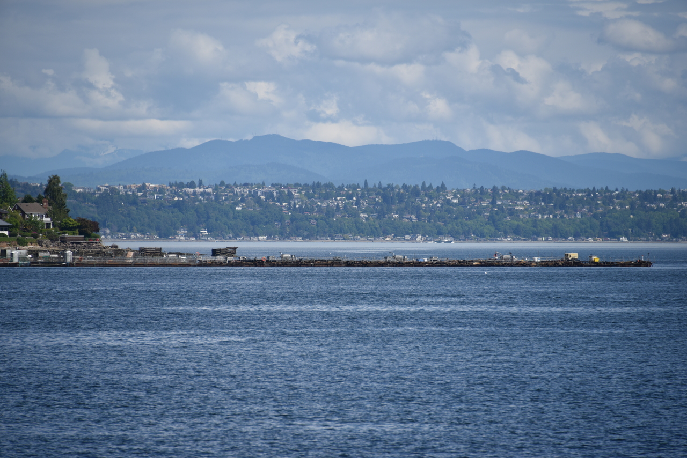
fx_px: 5726
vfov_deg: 4.6
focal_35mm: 300
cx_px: 344
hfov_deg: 6.9
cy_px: 229
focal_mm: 300
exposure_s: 1/640
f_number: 6.3
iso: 100
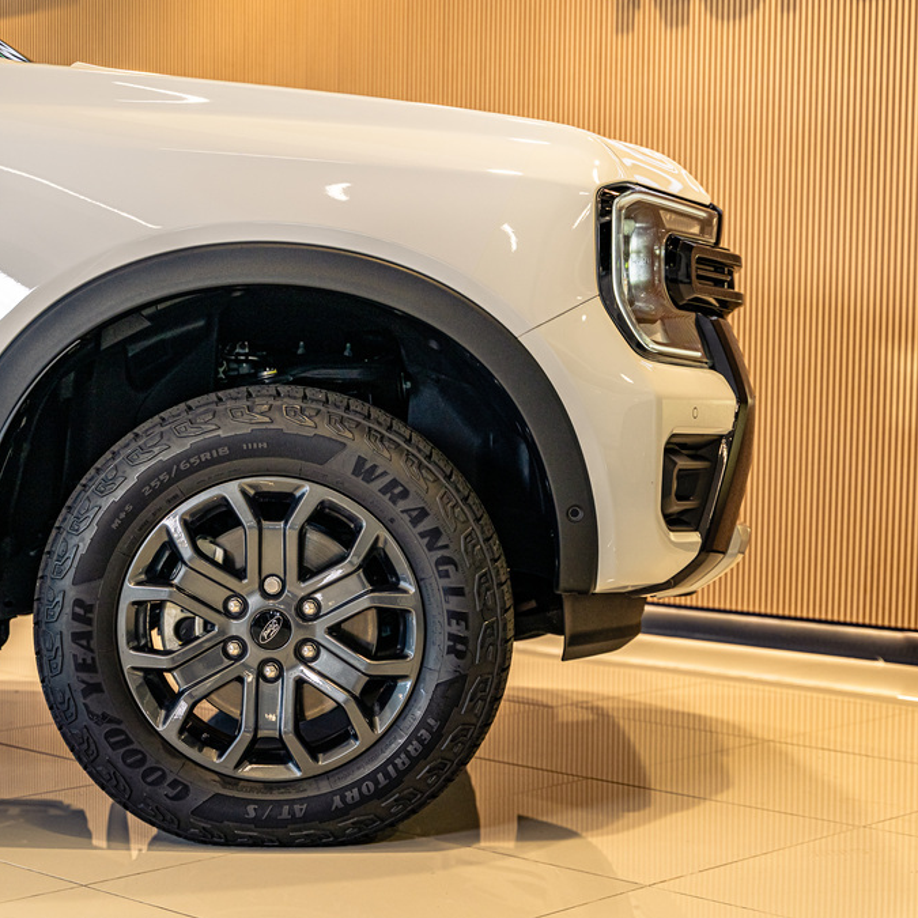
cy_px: 456
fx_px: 2010
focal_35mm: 67
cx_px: 415
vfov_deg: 25.7
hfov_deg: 25.7
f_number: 3.5
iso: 400
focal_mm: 52
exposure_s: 1/160
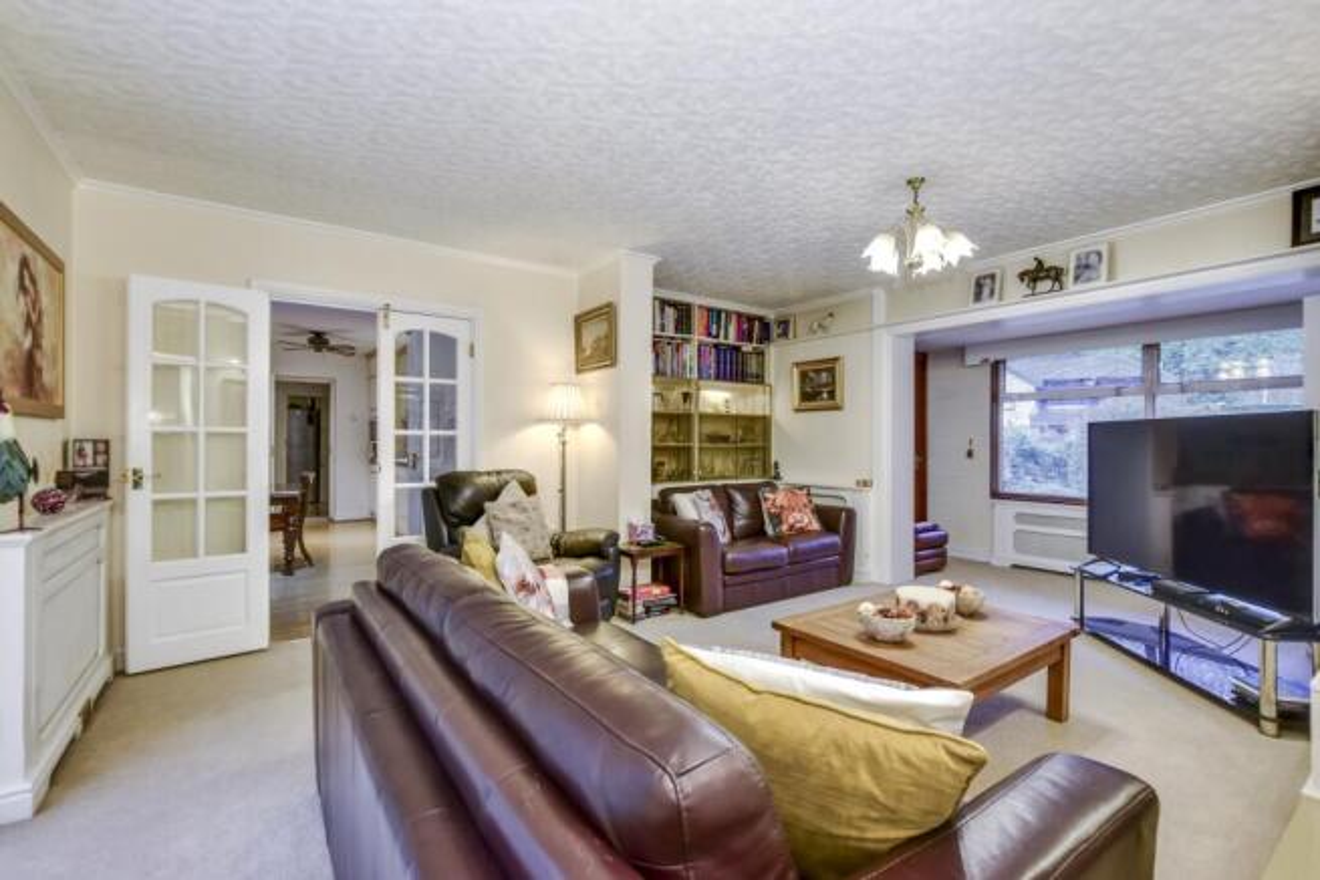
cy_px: 440
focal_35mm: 15
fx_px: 550
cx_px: 660
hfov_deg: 100.4
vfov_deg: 77.4
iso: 640
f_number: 8
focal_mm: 10
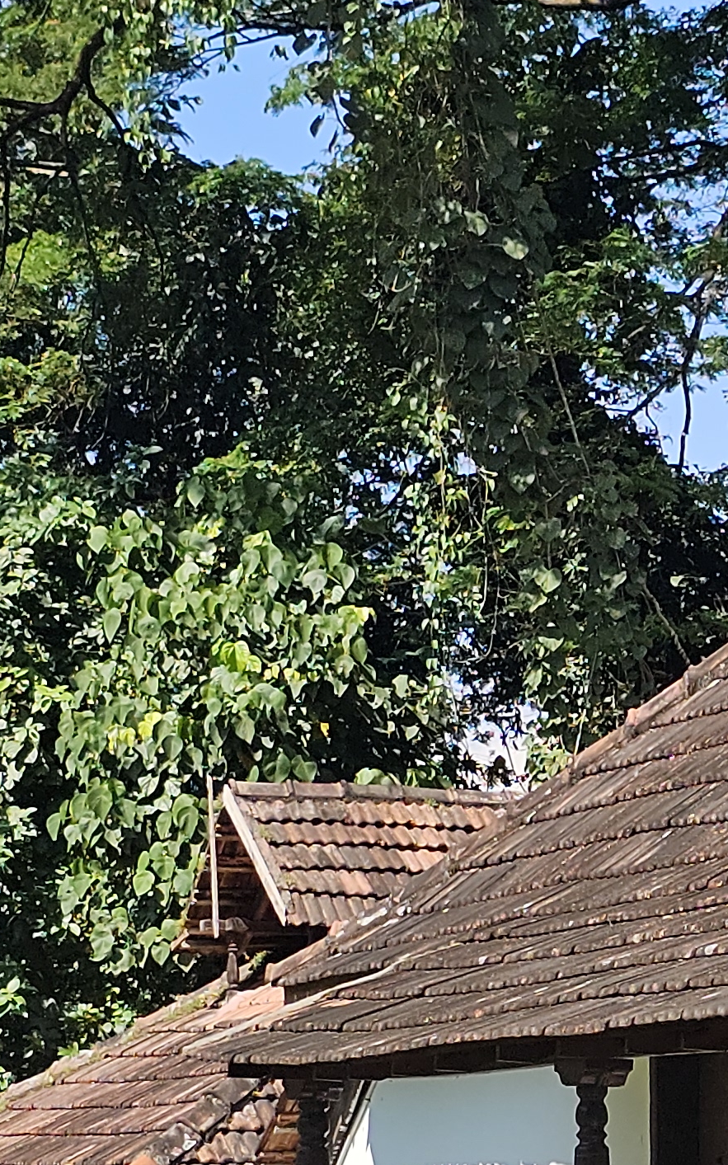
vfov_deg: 28.9
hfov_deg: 17.2
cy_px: 978
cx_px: 1061
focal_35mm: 69
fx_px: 2191
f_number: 1.7
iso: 10
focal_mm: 6.3
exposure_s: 1/556
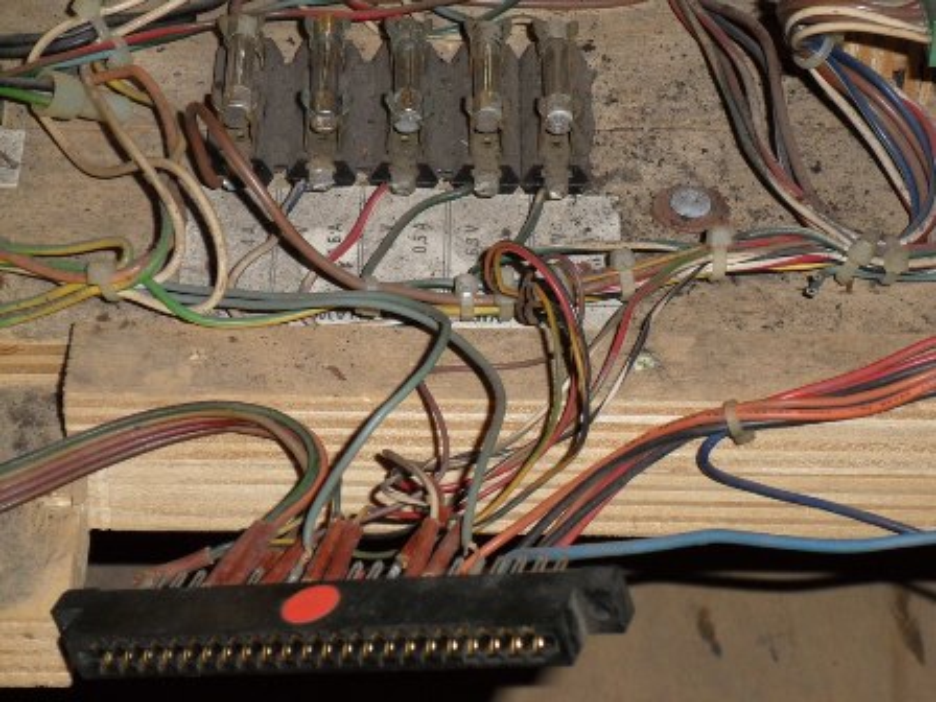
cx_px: 468
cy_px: 351
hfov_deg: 16.8
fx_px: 3164
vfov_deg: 12.7
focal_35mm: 117
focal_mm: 20.9
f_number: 15
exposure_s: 1/60
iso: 240
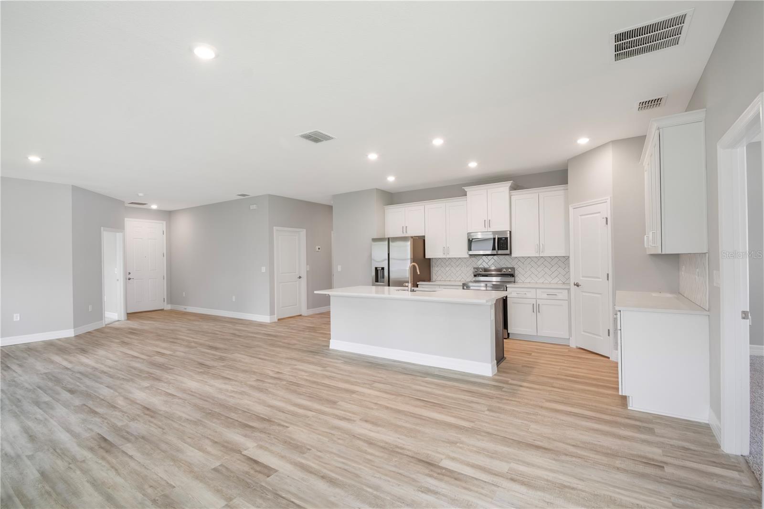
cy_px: 254
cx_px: 382
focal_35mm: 15
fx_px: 318
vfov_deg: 77.3
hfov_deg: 100.4
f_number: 9
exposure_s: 1/100
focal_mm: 10
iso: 250
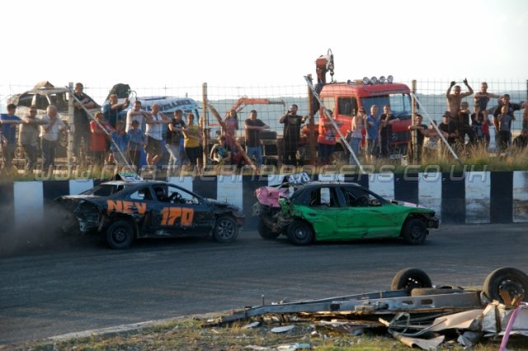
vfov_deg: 11.7
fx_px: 1715
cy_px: 176
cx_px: 264
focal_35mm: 117
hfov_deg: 17.5
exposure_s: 1/500
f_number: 5.6
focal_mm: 78
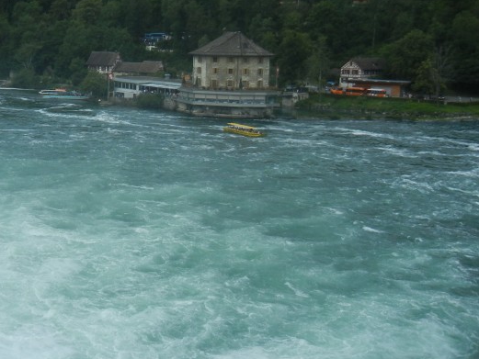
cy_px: 97
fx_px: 817
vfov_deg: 24.6
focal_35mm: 59
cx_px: 29
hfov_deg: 30.9
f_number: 7
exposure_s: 1/433
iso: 160
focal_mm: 5.4
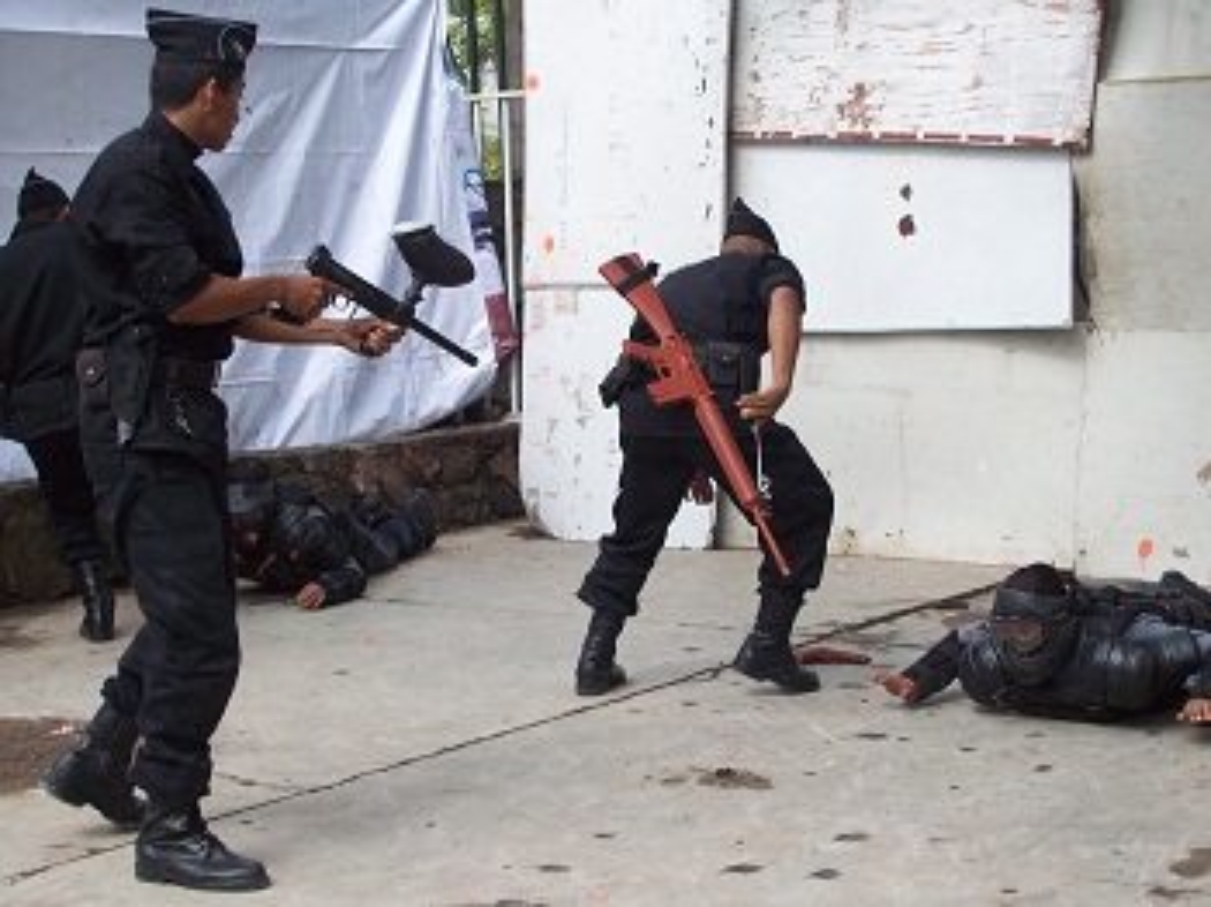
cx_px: 606
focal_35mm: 70
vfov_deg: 21.0
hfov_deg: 27.8
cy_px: 454
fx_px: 2447
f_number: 3.8
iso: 80
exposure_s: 1/339
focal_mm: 11.6
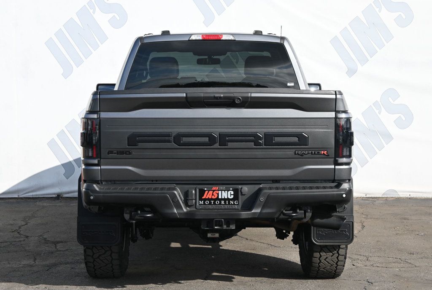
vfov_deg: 19.8
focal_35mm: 69
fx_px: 830
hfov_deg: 29.2
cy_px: 145
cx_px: 216
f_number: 6
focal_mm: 46
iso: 200
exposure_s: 1/250
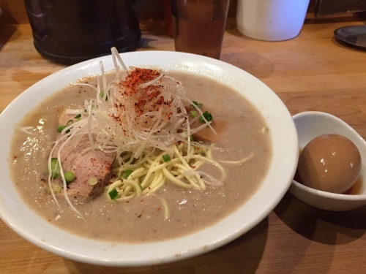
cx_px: 183
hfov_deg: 61.7
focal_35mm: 29
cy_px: 137
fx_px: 307
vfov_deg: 48.2
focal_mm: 4.15
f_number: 2.2
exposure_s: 1/30
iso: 160
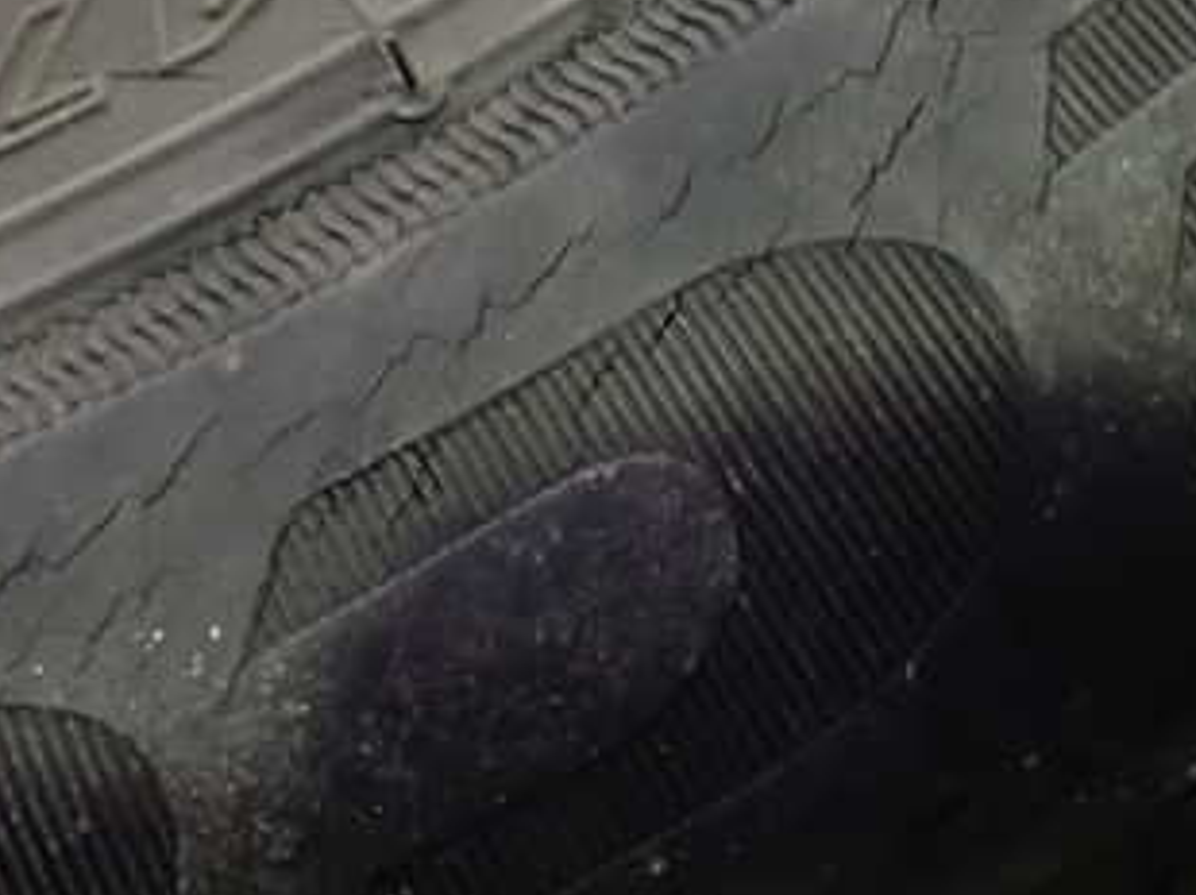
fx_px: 2140
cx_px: 675
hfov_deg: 31.2
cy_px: 220
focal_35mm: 62
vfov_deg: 23.4
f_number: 2.4
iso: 1600
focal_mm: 5.79
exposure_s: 1/25
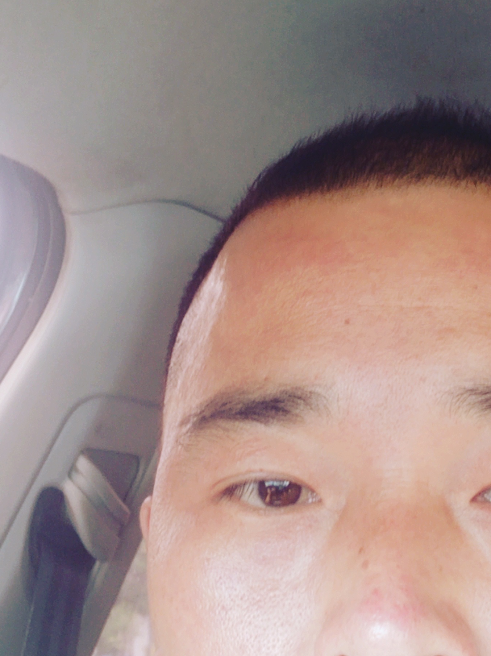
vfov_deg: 30.6
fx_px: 1193
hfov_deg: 23.2
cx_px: 312
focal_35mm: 63
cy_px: 427
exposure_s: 1/33
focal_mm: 3.86
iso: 160
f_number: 2
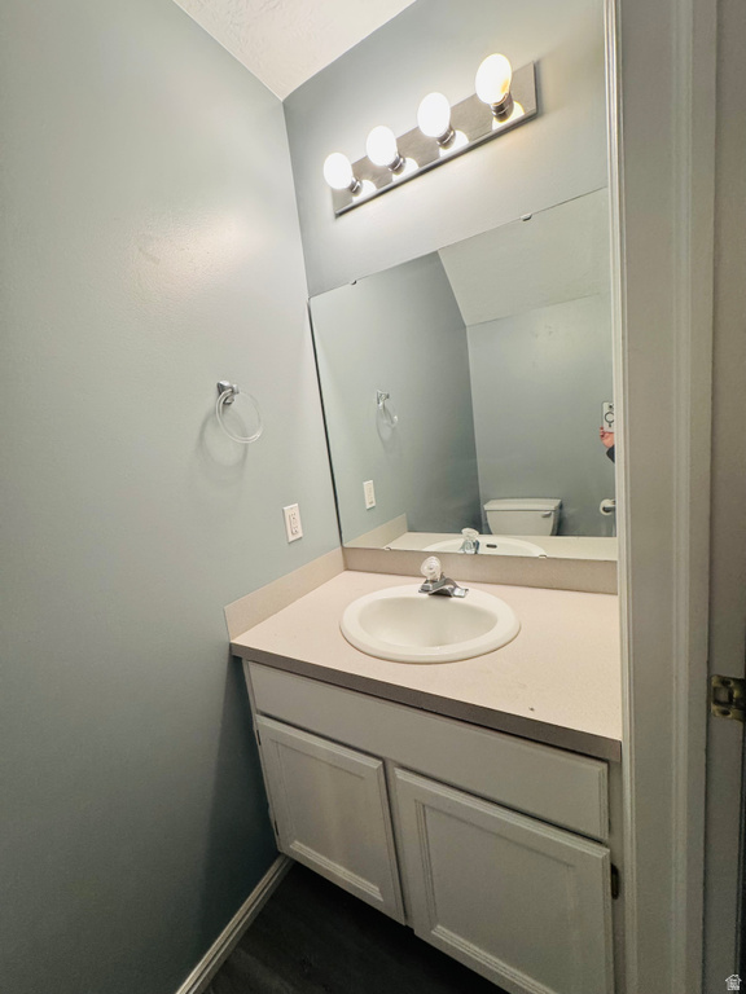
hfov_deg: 85.7
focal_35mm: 14
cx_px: 373
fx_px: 402
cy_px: 497
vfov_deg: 102.1
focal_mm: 2.22
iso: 250
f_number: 2.2
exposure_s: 1/120
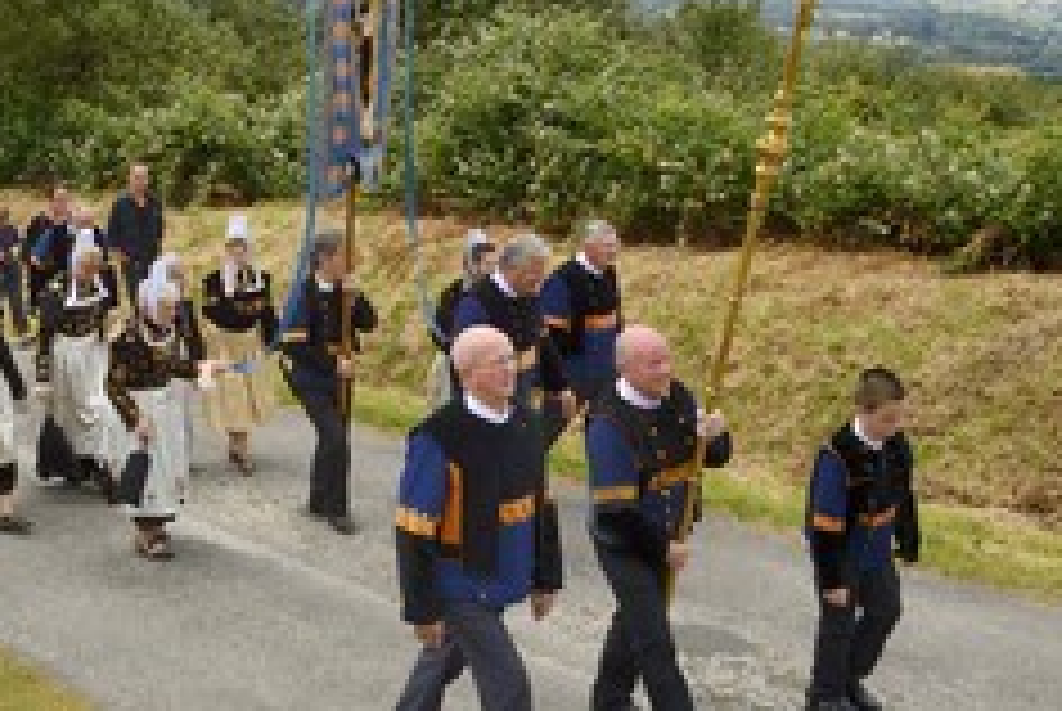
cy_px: 266
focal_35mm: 48
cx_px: 261
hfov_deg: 39.9
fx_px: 1418
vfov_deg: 28.1
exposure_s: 1/200
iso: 400
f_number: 16
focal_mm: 27
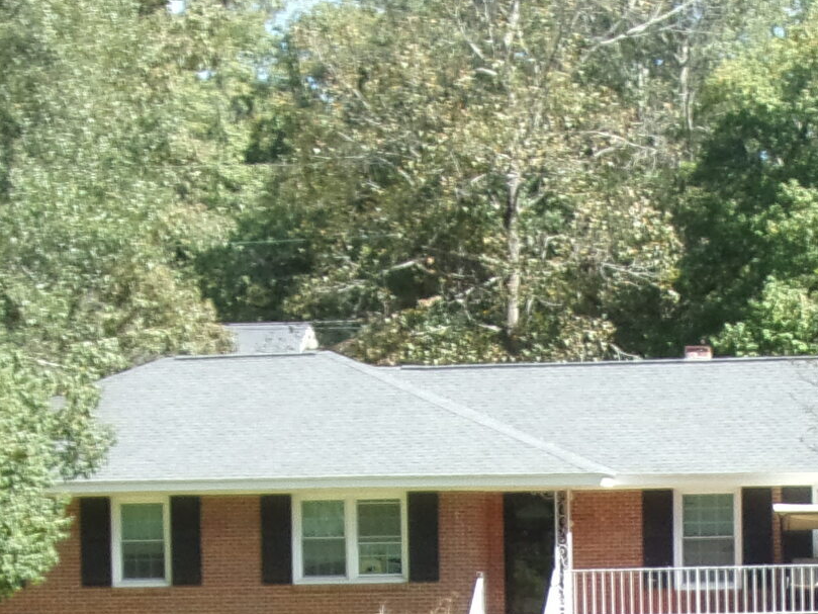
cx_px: 629
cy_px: 1071
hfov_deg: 9.6
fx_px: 4845
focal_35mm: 205
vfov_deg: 7.1
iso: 80
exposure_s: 1/170
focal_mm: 9.8
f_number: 4.3
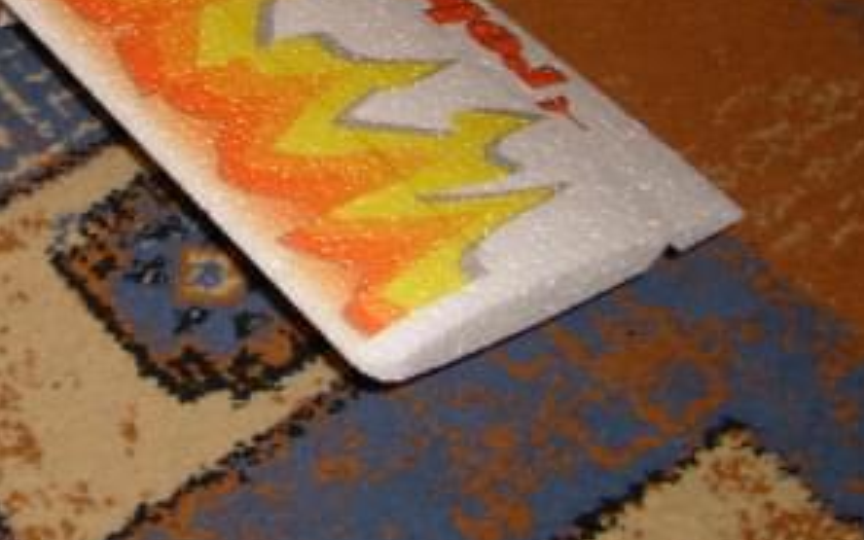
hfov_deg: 25.1
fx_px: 1884
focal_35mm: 80
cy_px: -22
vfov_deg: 15.9
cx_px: 86
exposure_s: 1/45
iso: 100
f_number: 2.8
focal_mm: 5.8
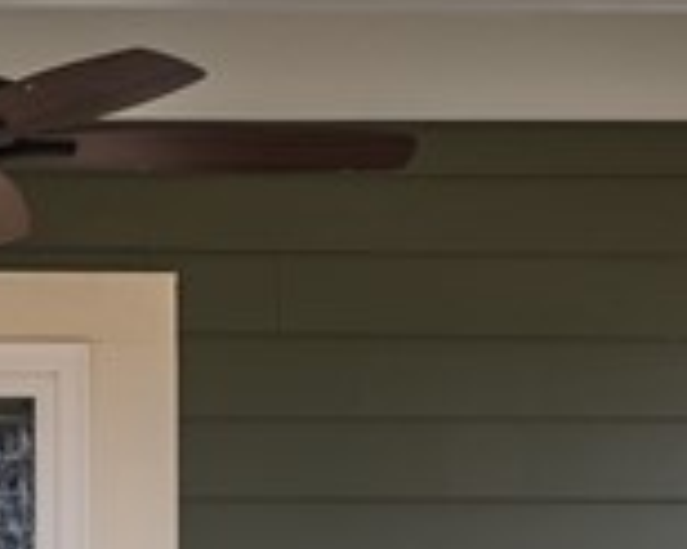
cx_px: -848
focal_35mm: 212
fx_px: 4308
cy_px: 1058
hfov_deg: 8.5
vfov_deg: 7.1
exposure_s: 1/200
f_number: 8
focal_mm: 32
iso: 200
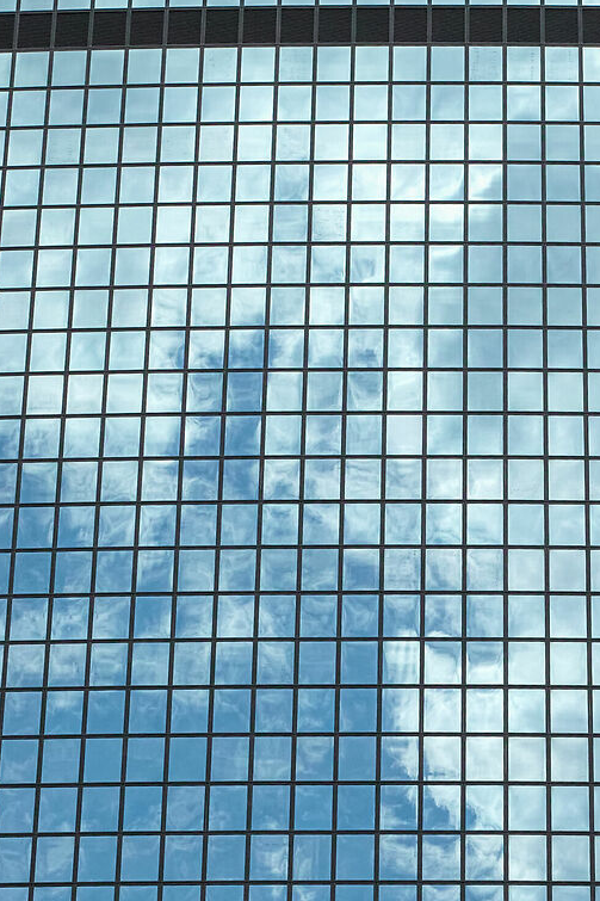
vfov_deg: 13.8
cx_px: 415
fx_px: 3576
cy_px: 1187
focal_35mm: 143
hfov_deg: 9.6
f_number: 5.6
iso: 200
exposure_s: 1/1000
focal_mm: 30
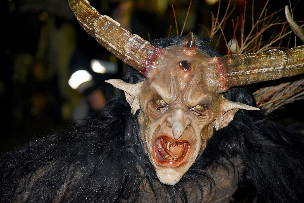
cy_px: 102
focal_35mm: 120
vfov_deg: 11.4
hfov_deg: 17.1
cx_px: 152
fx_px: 1014
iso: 3200
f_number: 4
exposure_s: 1/60
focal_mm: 120
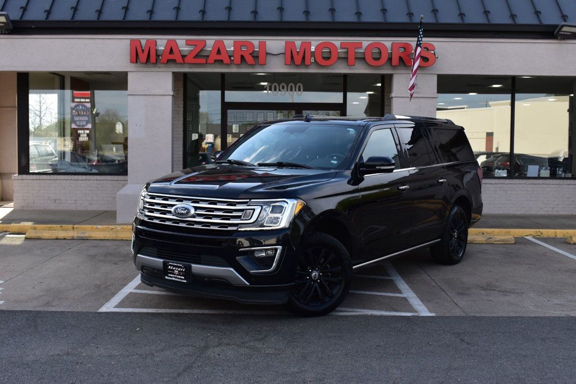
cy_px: 192
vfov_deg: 29.8
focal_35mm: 45
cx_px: 288
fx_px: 720
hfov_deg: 43.6
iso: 400
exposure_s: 1/250
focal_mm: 30
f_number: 10
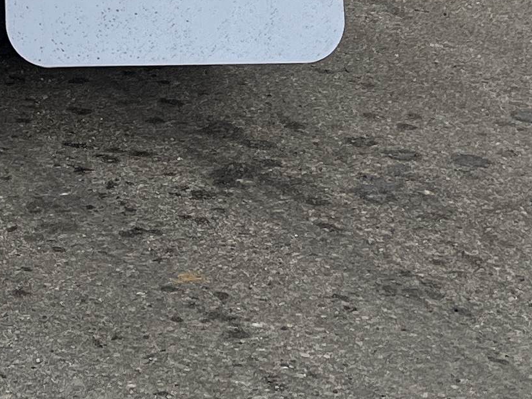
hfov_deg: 14.4
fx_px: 1952
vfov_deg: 10.4
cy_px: -488
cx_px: -276
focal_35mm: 127
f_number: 1.6
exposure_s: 1/2755
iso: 50
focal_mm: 5.1
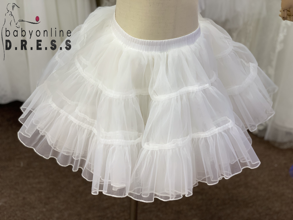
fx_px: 440
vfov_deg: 28.0
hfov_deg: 36.8
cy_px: 110
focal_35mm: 52
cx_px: 146
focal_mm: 6
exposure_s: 1/122
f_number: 2.4
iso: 64
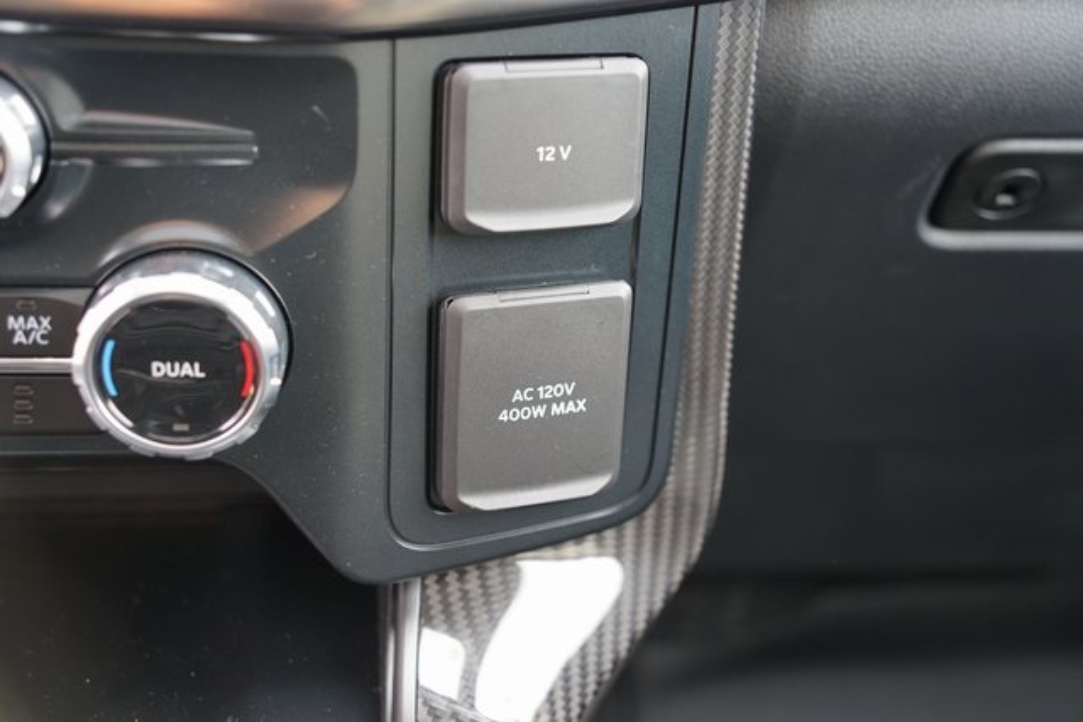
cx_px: 542
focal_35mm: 48
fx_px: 1444
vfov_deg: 28.1
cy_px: 361
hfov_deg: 41.1
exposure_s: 1/60
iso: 800
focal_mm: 48
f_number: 4
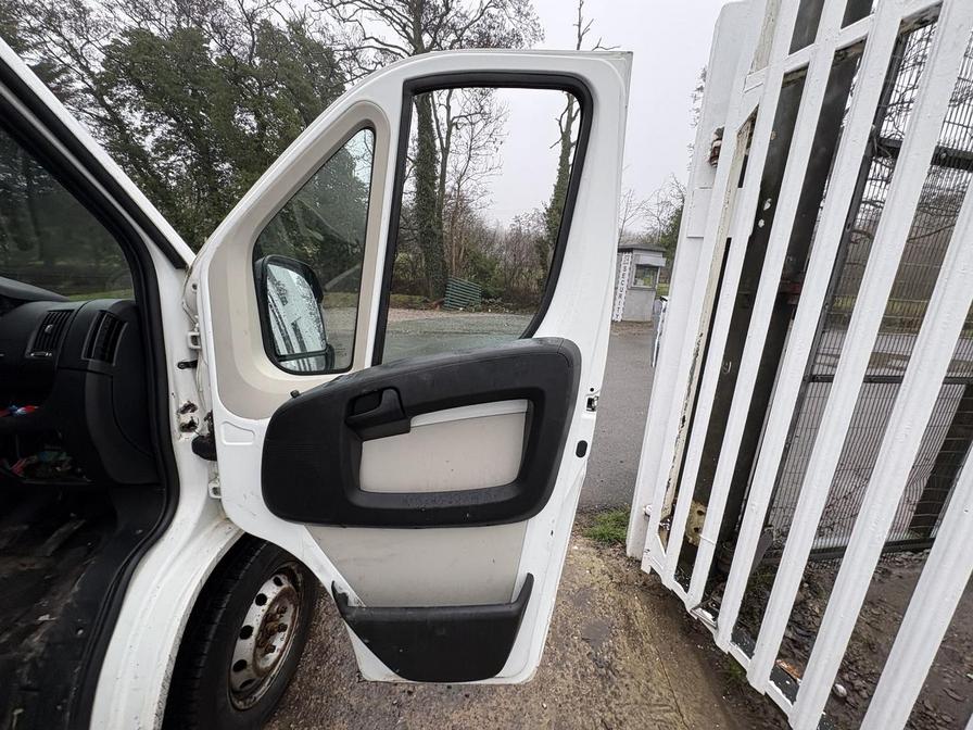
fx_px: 394
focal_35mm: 14
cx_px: 486
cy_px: 365
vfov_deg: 85.7
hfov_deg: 102.1
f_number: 2.2
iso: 80
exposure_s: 1/99
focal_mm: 2.22
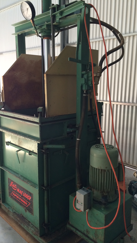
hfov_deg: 36.7
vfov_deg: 61.0
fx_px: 207
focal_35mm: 32
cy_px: 122
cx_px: 67
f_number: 2.2
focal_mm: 4.15
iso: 40
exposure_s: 1/30
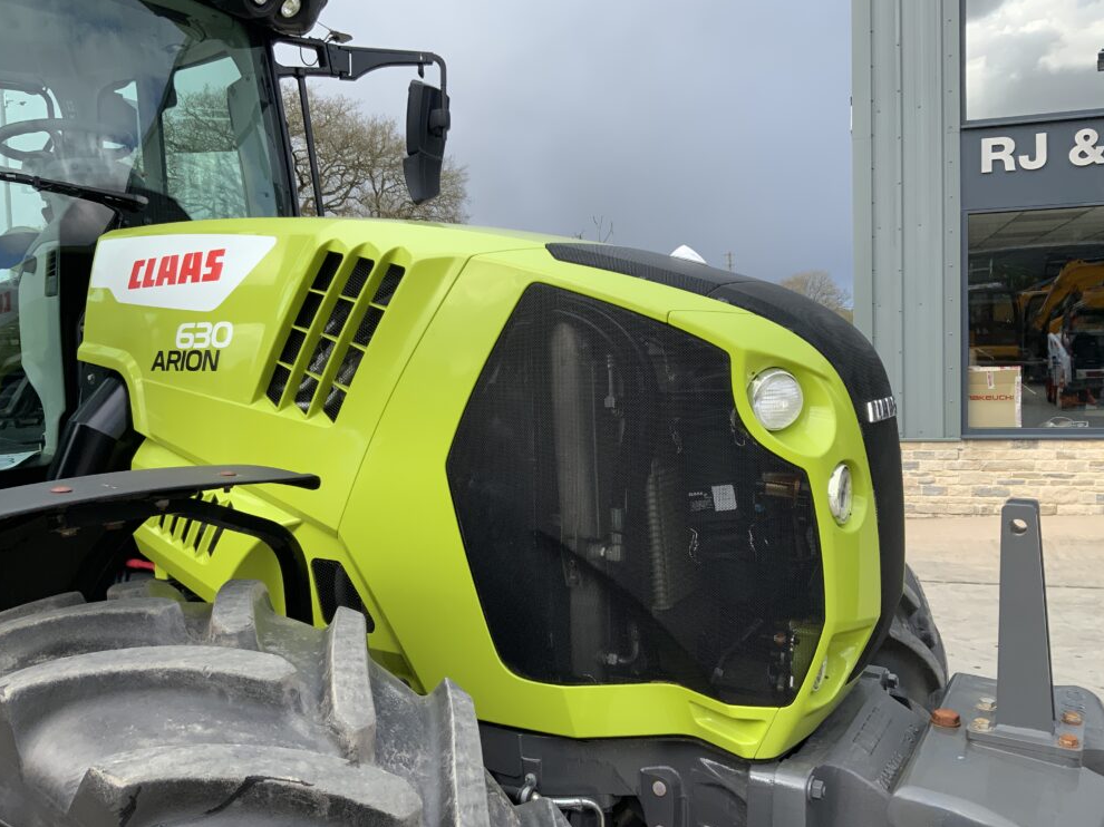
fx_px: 957
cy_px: 419
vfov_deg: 46.8
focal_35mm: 30
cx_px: 542
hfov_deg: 60.0
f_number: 1.8
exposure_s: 1/627
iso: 16
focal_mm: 3
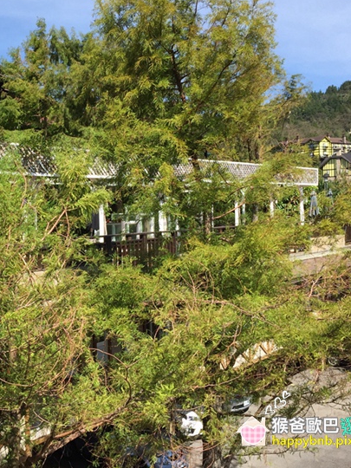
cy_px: 209
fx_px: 581
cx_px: 68
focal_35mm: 43
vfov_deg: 43.8
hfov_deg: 32.6
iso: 32
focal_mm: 4.15
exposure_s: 1/1364
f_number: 2.2
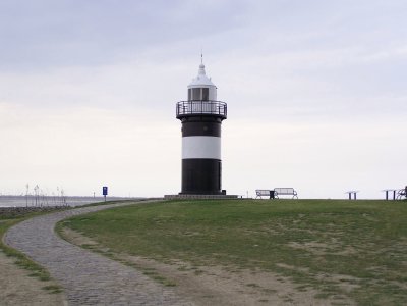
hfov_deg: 32.7
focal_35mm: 59
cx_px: 204
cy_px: 153
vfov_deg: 24.8
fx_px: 694
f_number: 3.1
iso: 80
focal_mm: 9.8
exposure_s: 1/400
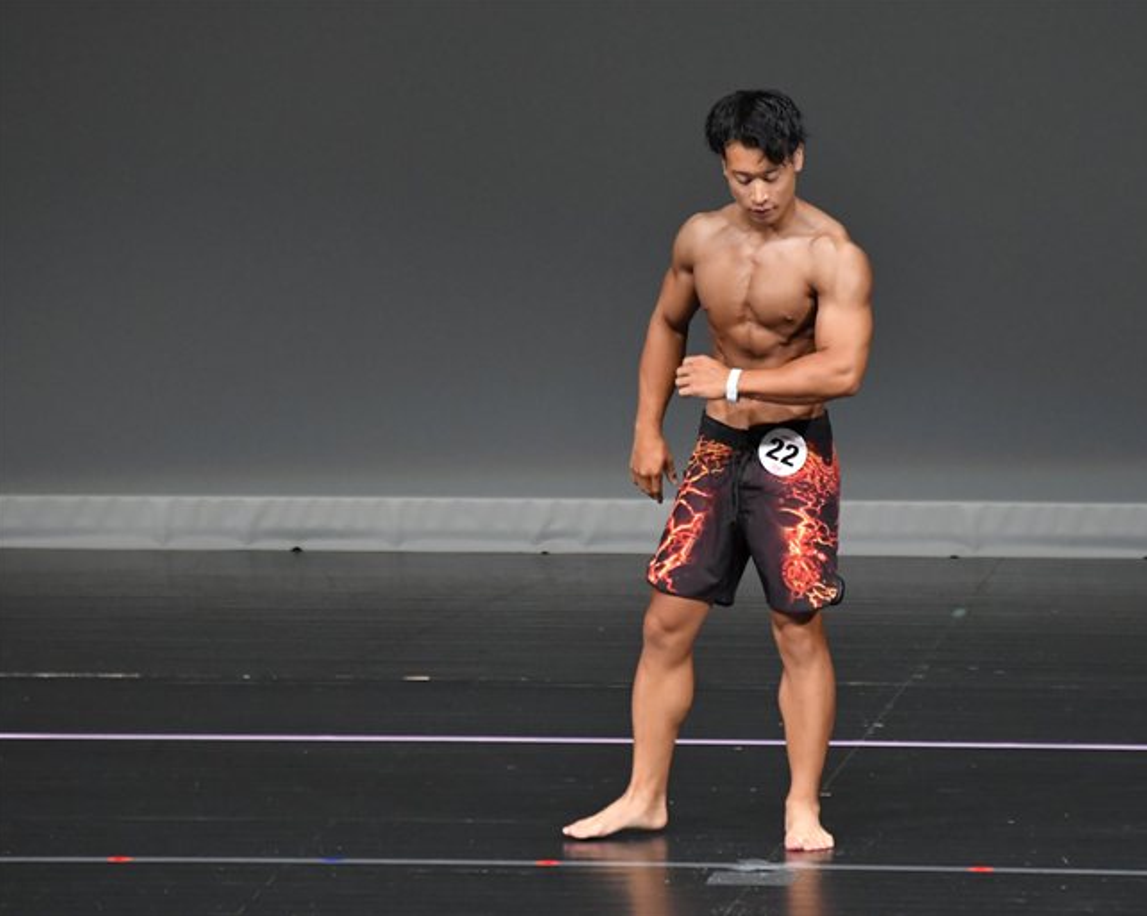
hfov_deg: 4.6
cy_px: 457
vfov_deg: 3.6
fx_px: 14421
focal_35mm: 425
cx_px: 685
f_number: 5.6
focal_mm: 250
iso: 4000
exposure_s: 1/400
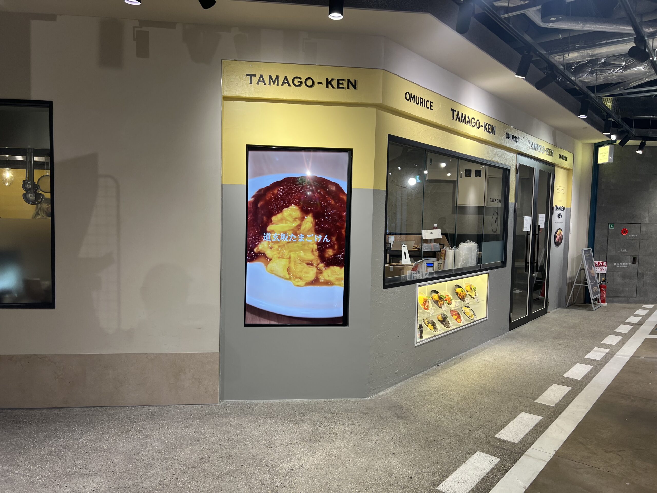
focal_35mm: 26
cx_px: 328
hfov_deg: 67.3
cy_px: 246
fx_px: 493
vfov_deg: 53.1
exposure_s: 1/100
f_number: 1.5
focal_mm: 5.7
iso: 40
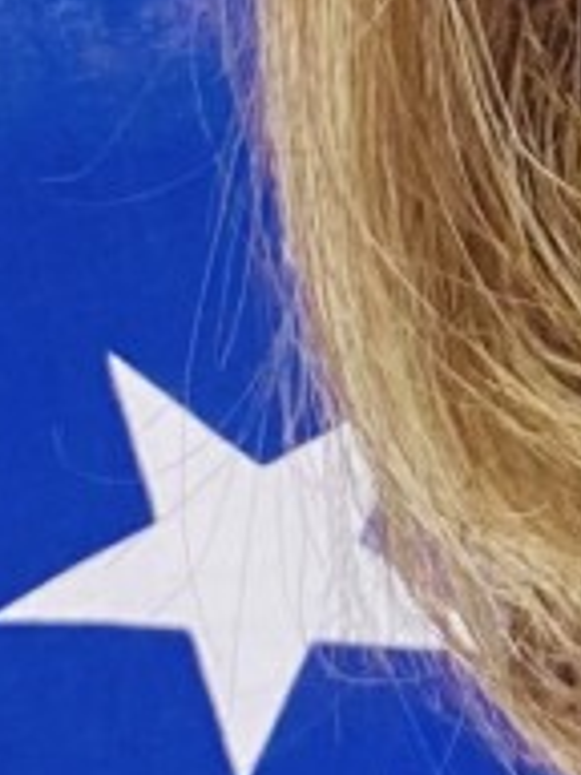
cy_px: 105
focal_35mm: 234
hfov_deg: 5.9
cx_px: 1765
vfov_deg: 8.4
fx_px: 5237
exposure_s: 1/122
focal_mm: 2.71
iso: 50
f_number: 2.2
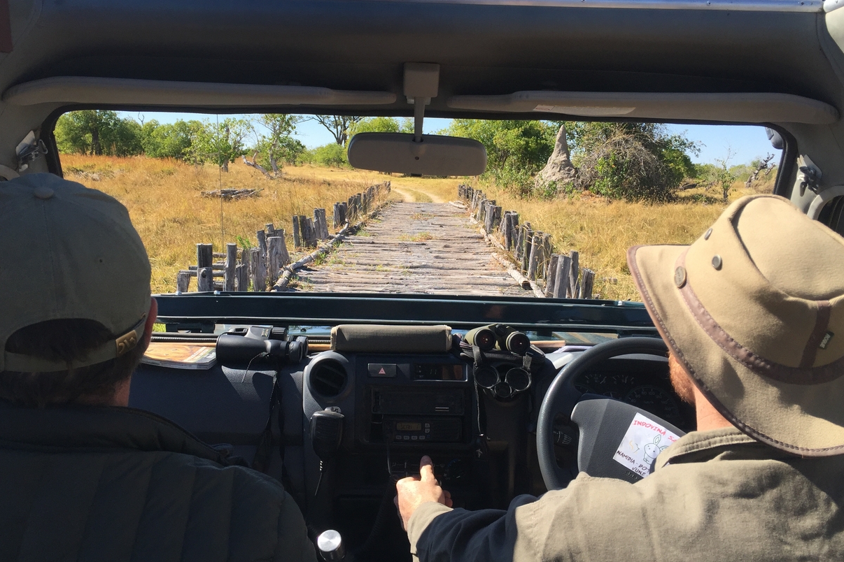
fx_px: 750
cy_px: 235
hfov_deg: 58.7
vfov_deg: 41.0
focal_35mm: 32
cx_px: 412
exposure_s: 1/1068
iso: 32
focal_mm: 4.15
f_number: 2.2
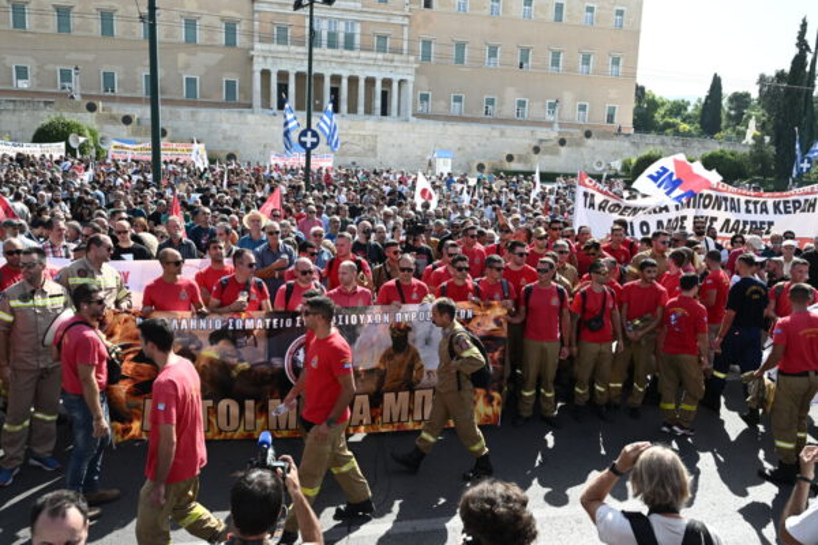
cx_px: 409
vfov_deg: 43.0
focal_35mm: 30
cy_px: 272
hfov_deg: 61.1
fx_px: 693
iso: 200
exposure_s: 1/400
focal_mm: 30.5
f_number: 6.3
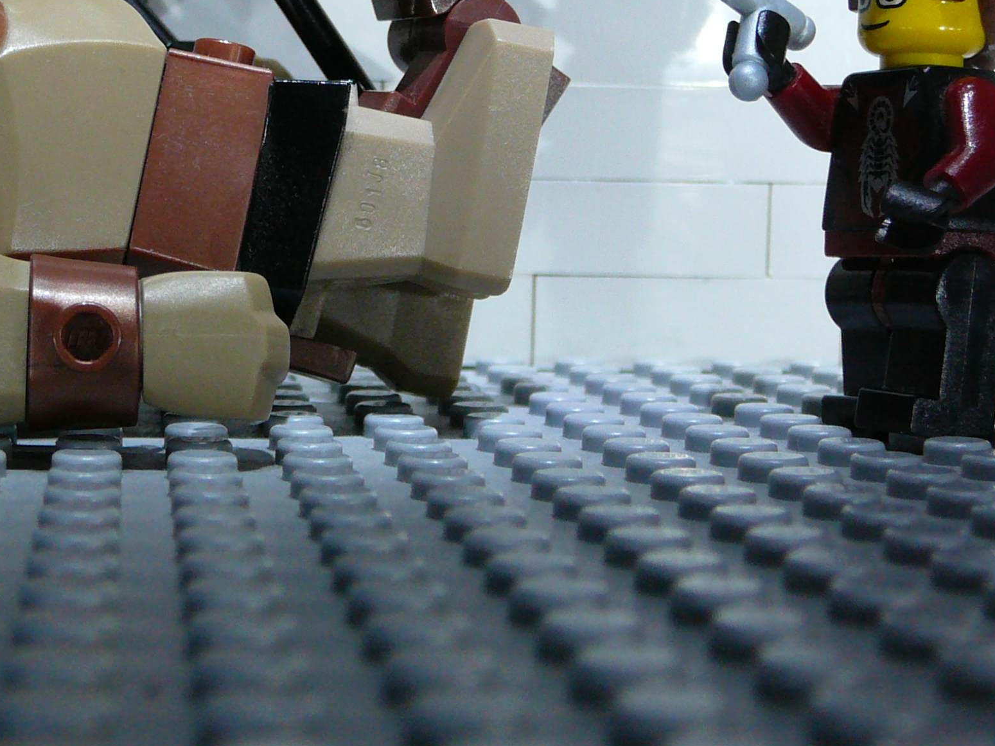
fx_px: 2328
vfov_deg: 18.1
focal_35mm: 81
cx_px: 199
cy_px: 158
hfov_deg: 23.8
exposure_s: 1/15
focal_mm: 7.3
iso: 200
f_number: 3.4
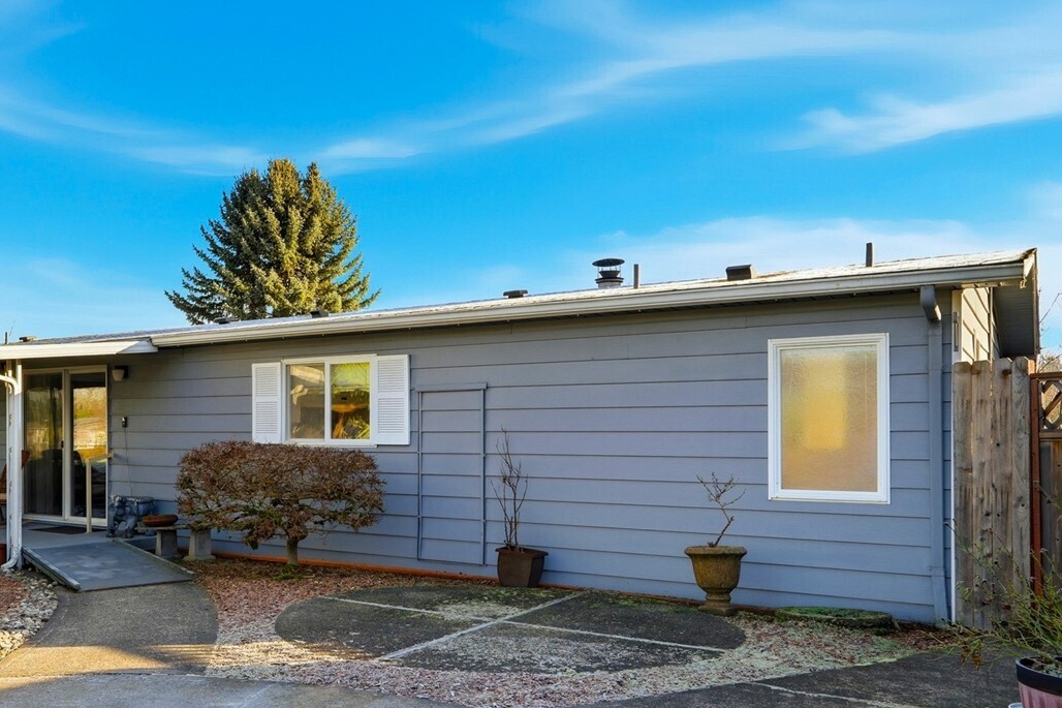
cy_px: 432
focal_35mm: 33
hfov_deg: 55.7
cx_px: 330
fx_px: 973
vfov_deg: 39.7
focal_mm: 20
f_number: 9
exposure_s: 1/5000
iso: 400
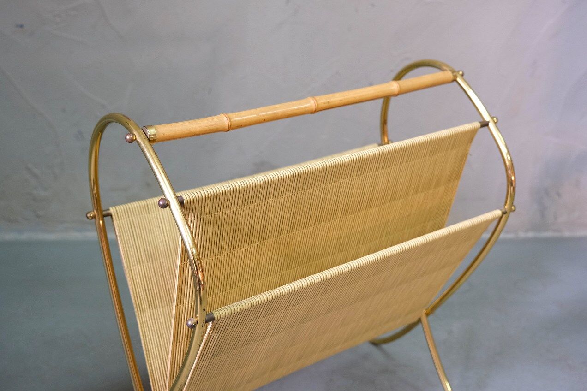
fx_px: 668
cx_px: 294
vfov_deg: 32.6
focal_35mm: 41
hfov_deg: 47.4
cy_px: 196
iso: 1600
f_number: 4
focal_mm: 27.5
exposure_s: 1/40
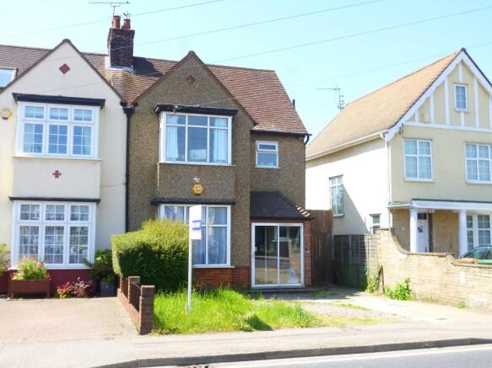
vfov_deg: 39.6
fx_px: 512
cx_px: 246
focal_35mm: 36
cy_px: 184
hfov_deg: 51.4
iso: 100
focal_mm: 6.4
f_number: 3.1
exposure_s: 1/320
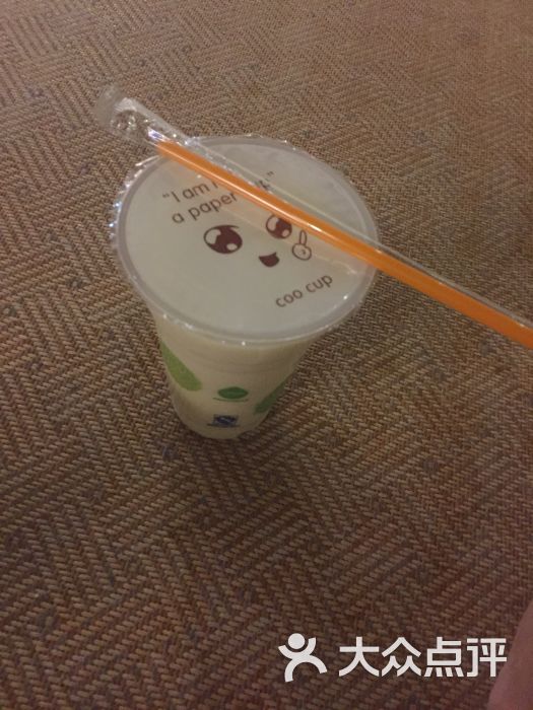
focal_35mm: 29
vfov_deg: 61.7
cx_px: 266
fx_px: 595
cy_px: 355
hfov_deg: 48.2
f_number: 2.2
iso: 640
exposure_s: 1/17
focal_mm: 4.15
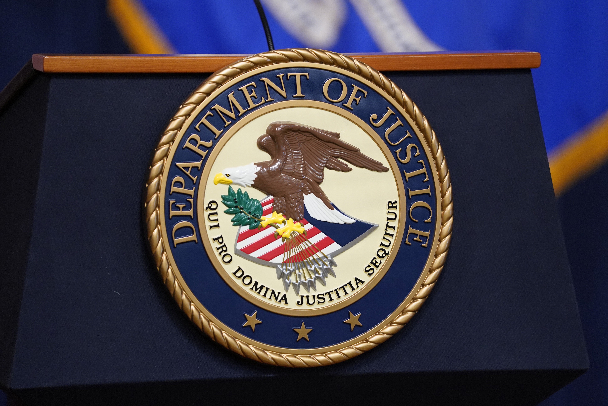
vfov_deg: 6.9
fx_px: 3378
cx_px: 304
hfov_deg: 10.3
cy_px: 203
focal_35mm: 200
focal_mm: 200
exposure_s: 1/250
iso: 3200
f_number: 2.8
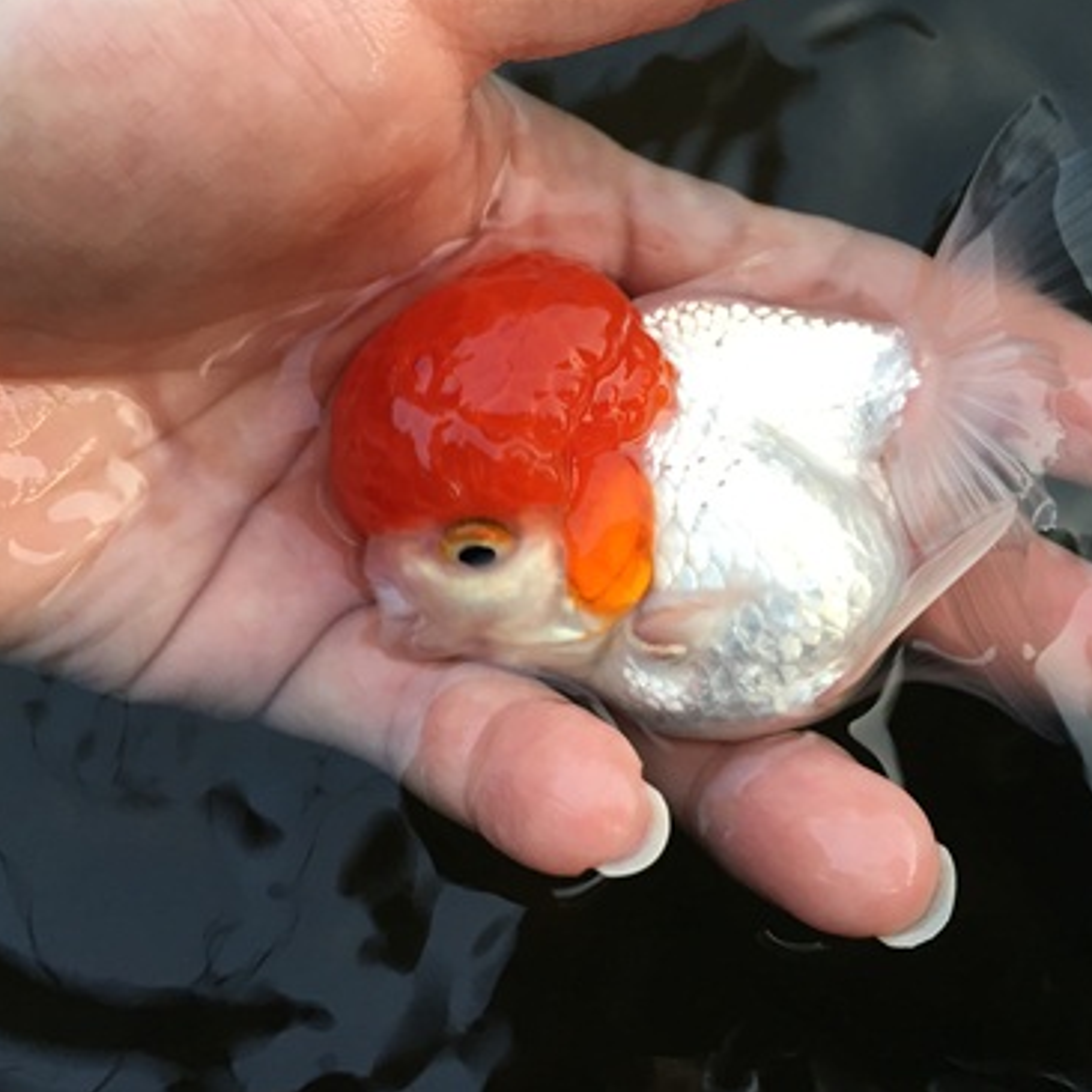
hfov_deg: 47.2
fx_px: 1249
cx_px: 588
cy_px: 539
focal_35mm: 35
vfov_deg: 47.2
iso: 32
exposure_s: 1/30
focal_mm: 4.15
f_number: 2.2
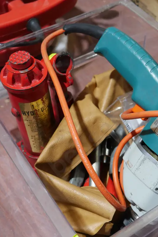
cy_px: 119
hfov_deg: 22.7
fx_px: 388
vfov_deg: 33.9
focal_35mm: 59
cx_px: 122
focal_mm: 21
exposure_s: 1/60
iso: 500
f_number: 4.6
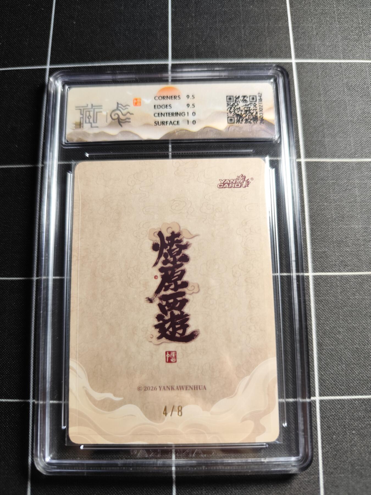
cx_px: 186
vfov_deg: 73.9
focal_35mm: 23
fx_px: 329
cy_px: 248
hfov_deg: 58.9
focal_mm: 6.14
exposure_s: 1/100
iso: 500
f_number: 1.65
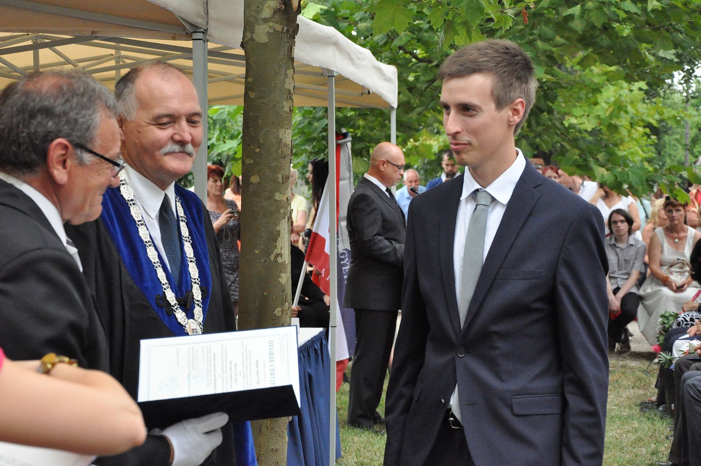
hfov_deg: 23.4
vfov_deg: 15.7
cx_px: 350
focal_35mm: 87
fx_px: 1692
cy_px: 233
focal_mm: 58
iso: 3200
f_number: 7.1
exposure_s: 1/800
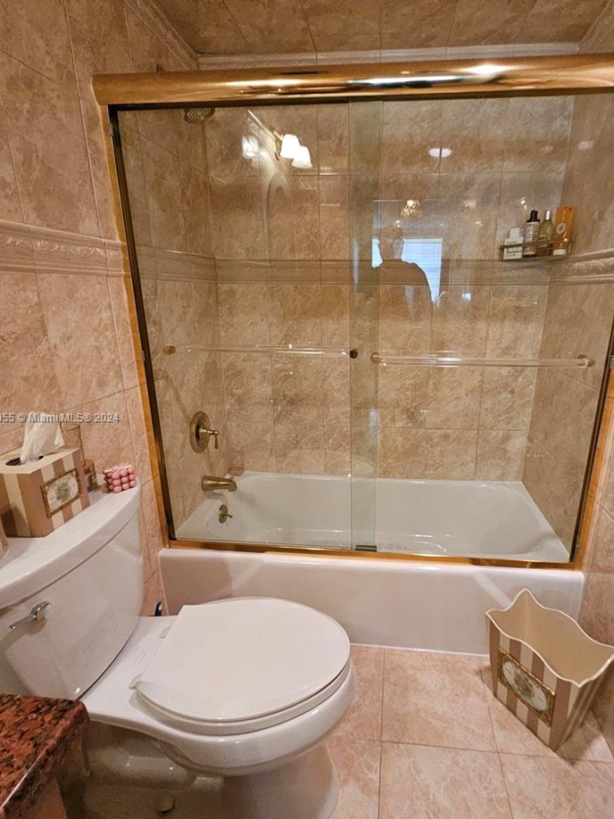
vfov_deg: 91.0
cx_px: 357
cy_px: 418
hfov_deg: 74.2
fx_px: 402
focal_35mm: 17
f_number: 2.2
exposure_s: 1/60
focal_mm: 1.74
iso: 400
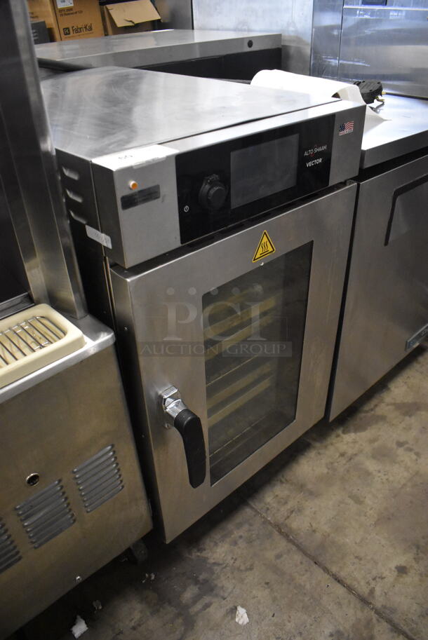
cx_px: 214
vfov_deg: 67.3
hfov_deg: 48.0
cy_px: 320
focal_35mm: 27
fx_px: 481
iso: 5000
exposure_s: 1/125
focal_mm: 18
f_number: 3.5
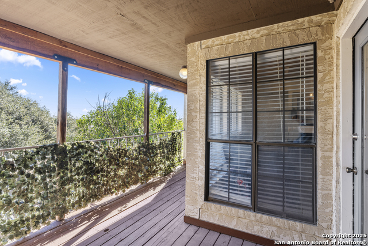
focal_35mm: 19
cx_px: 184
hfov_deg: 86.9
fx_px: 194
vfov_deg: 64.6
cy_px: 123
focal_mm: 19
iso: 200
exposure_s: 1/15
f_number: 8
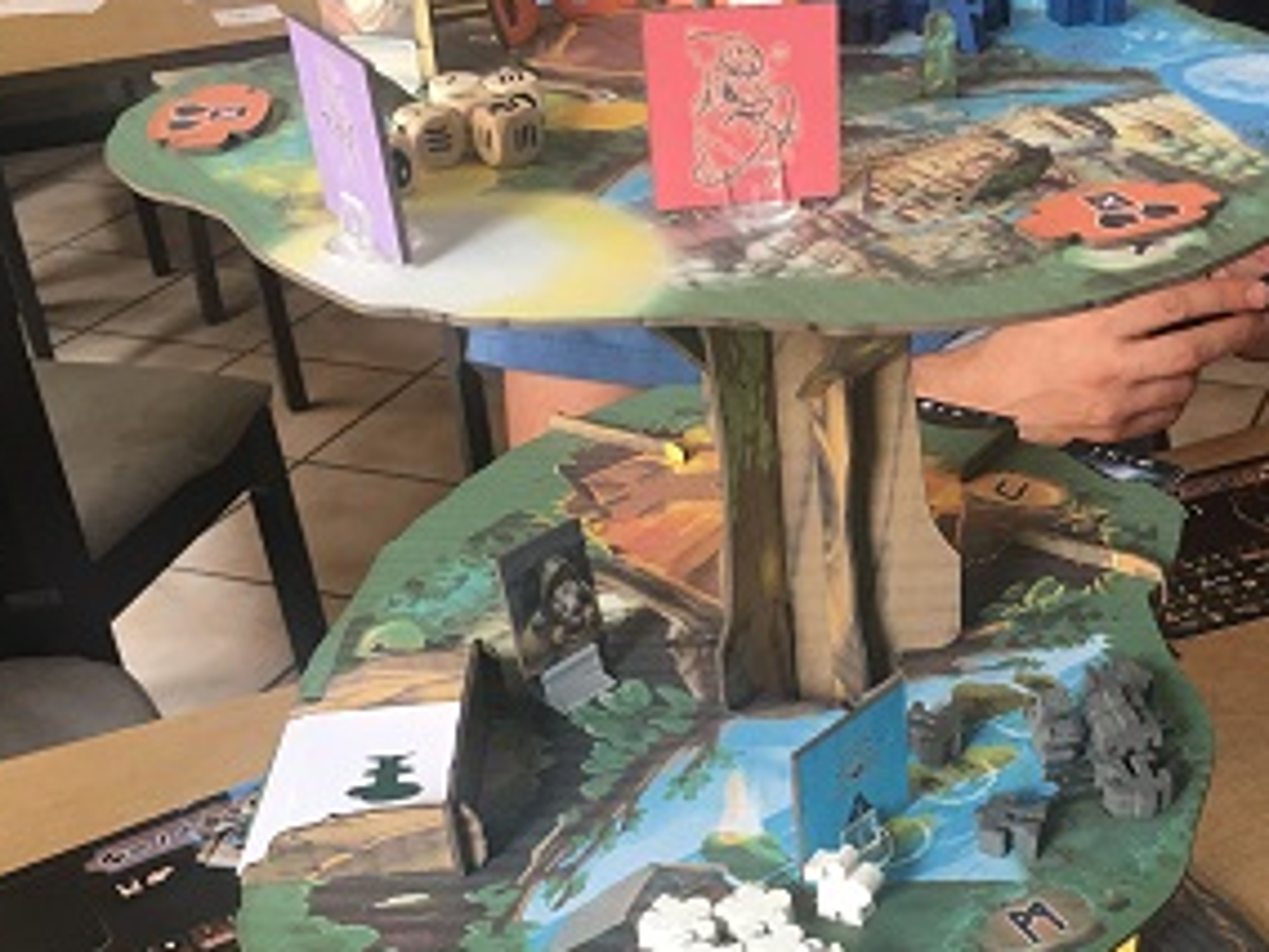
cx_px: 907
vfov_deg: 28.1
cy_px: 735
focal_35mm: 51
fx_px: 1870
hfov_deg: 36.8
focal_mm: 4.15
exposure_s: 1/33
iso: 40
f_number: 2.2
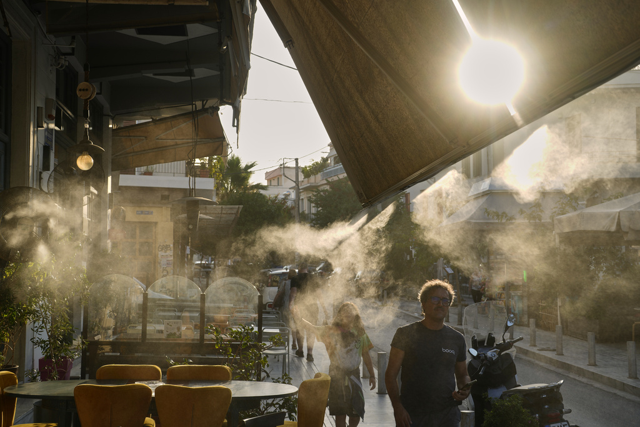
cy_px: 214
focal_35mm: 50
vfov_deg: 27.0
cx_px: 320
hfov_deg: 39.6
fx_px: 889
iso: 50
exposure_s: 1/160
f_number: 5.6
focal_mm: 50
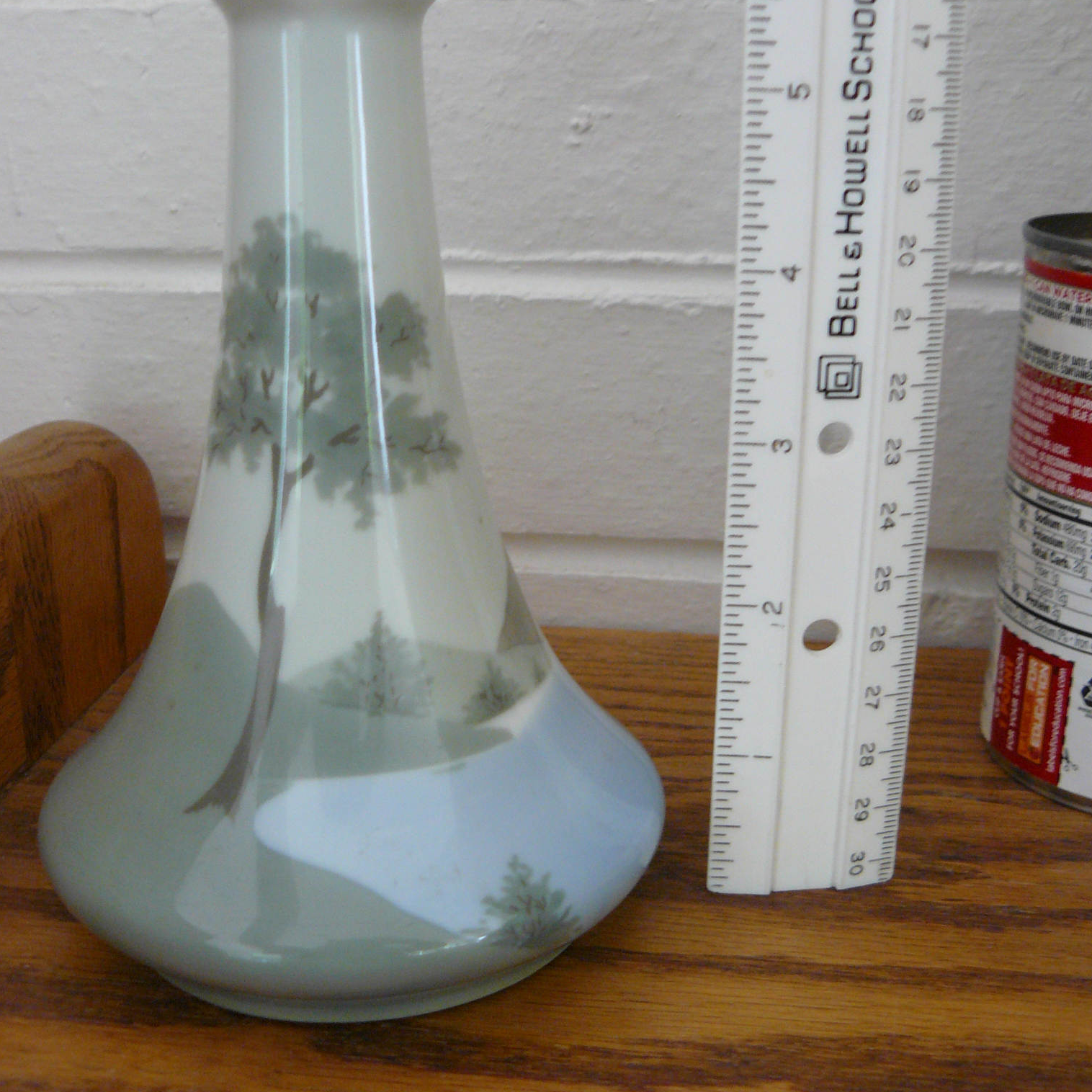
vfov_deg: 39.2
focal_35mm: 43
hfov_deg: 39.2
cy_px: 555
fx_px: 1535
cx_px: 544
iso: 200
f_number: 2.8
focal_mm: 6
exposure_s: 1/6
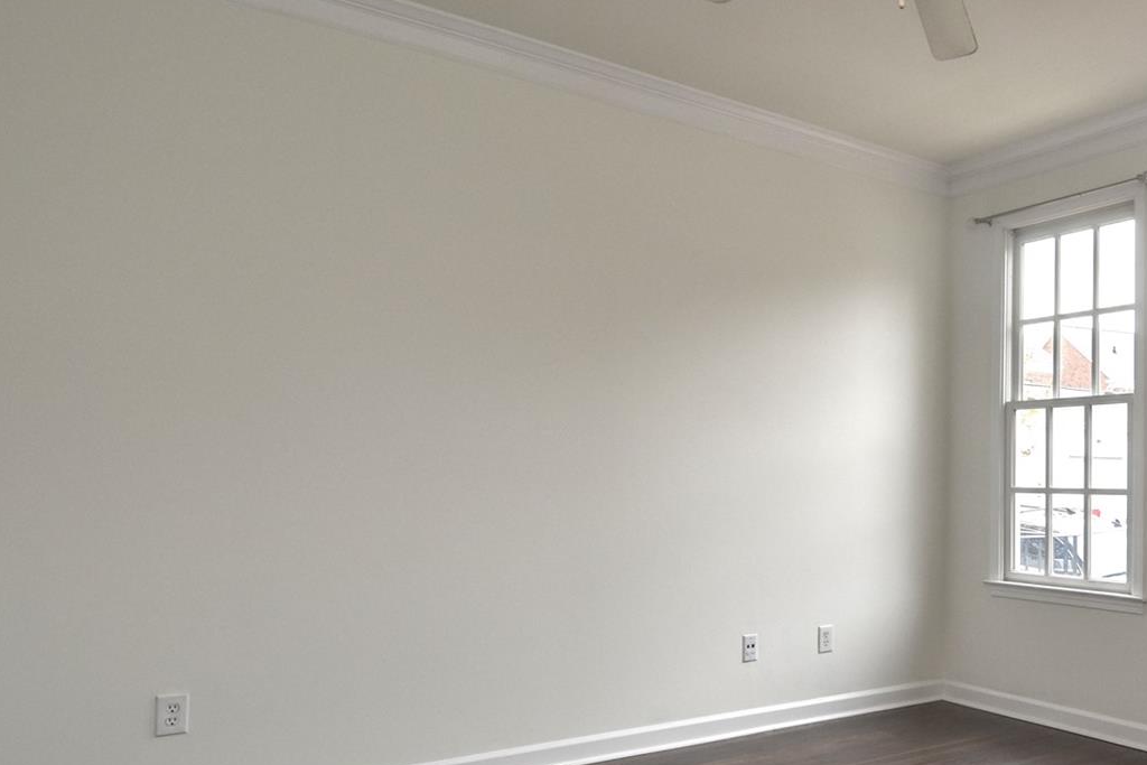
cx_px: 945
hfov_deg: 56.6
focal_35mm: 30
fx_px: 956
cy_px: 451
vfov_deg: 43.4
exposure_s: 1/200
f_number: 5
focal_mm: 10
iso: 250
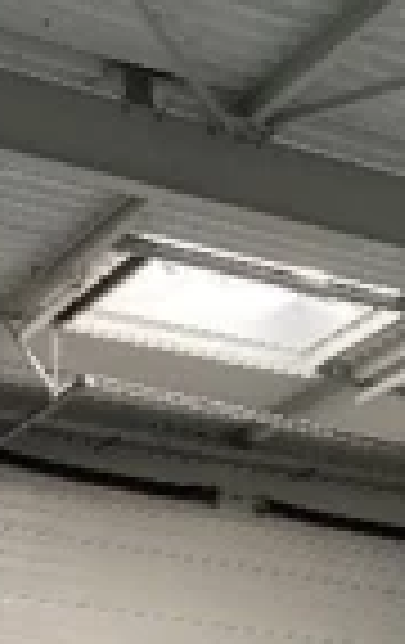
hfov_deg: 9.3
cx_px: 1096
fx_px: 2126
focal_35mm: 121
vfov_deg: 15.6
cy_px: 1022
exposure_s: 1/121
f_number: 1.8
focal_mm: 4.25
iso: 100
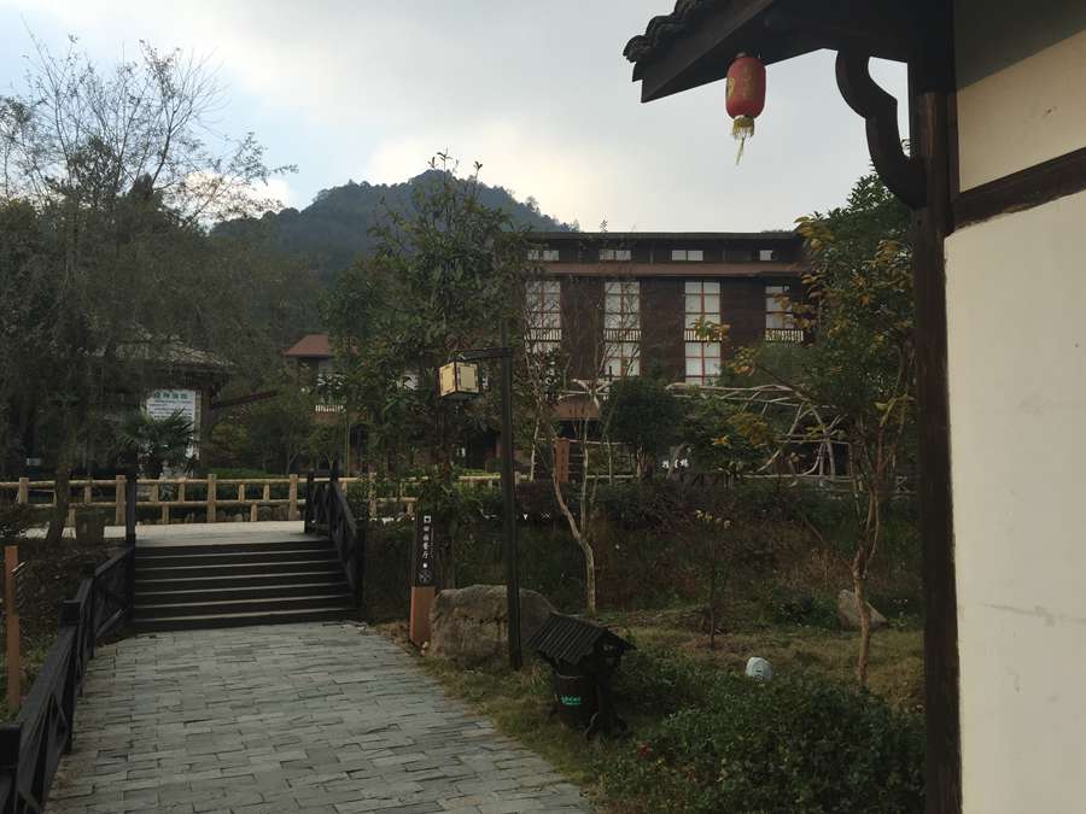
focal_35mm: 29
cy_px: 407
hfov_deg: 61.7
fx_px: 910
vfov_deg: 48.2
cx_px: 543
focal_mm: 4.15
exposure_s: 1/311
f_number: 2.2
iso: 32
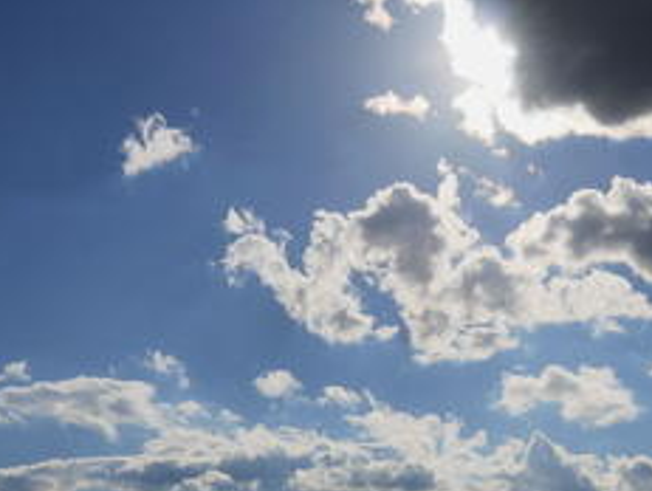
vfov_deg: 20.7
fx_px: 1321
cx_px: 440
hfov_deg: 27.5
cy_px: 426
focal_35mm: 70
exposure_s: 1/1300
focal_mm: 18
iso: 200
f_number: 16
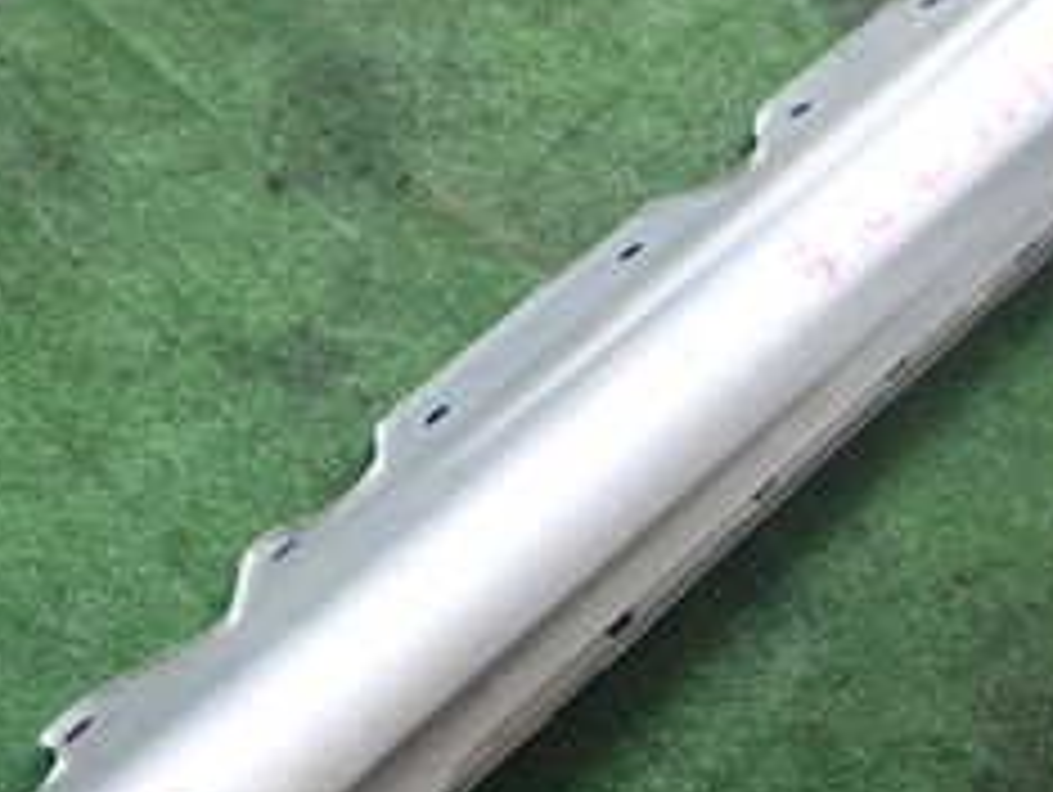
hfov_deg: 30.2
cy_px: 608
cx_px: 450
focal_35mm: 64
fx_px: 1949
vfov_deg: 22.7
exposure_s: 1/125
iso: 160
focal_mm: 4.5
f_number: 2
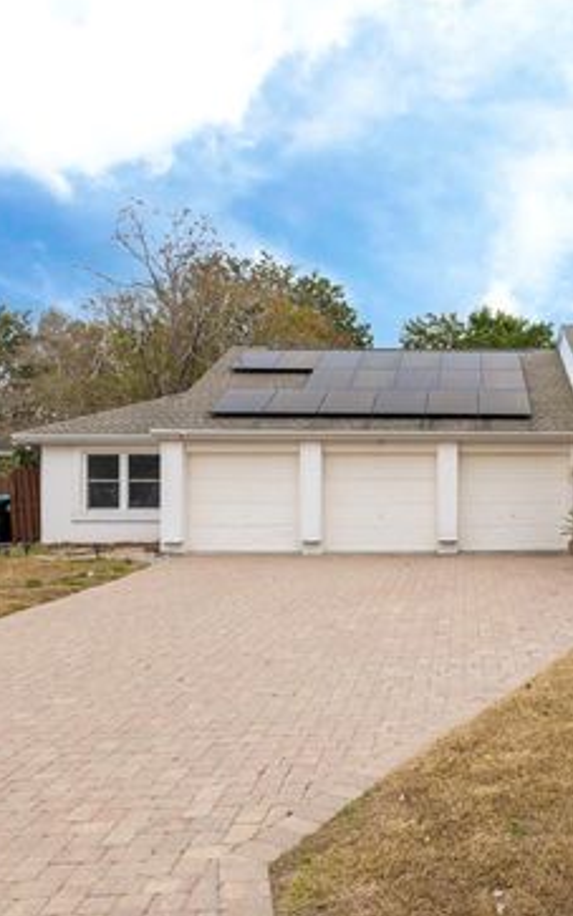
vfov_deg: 55.3
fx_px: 874
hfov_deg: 34.2
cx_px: 520
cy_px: 462
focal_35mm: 35
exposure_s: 1/200
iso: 100
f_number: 2.8
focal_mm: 12.29
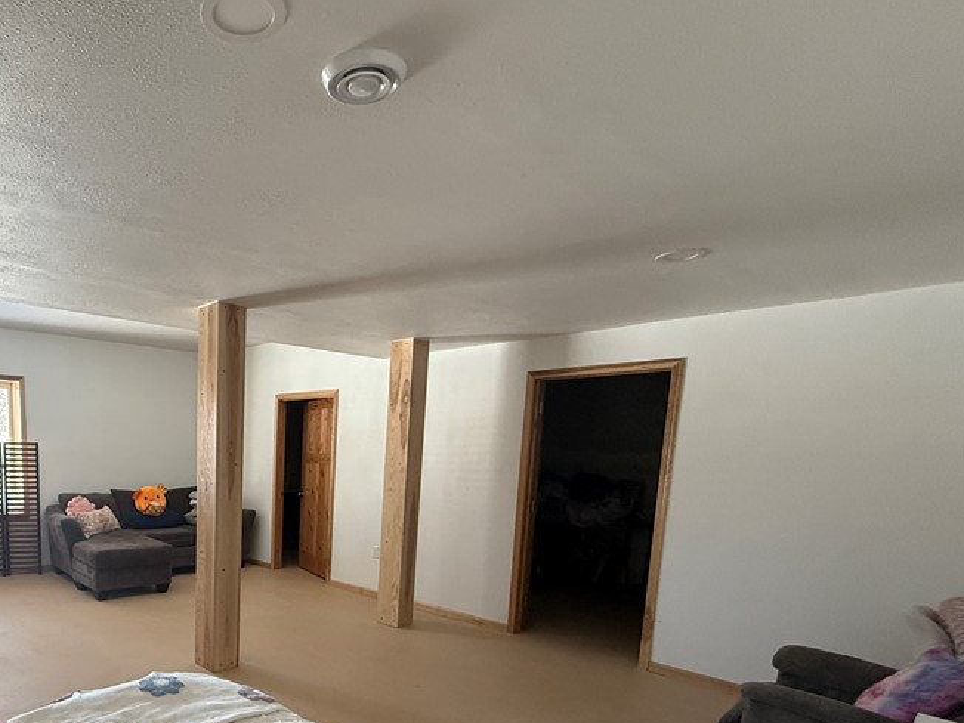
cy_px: 531
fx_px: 613
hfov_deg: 71.0
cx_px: 237
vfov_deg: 58.3
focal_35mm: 22
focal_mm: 2.22
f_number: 2.2
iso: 320
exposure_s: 1/88
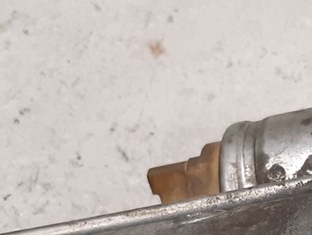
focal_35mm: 119
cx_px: 352
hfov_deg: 16.0
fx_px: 1073
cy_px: 307
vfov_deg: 12.1
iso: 160
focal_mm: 3.93
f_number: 1.7
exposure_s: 1/50
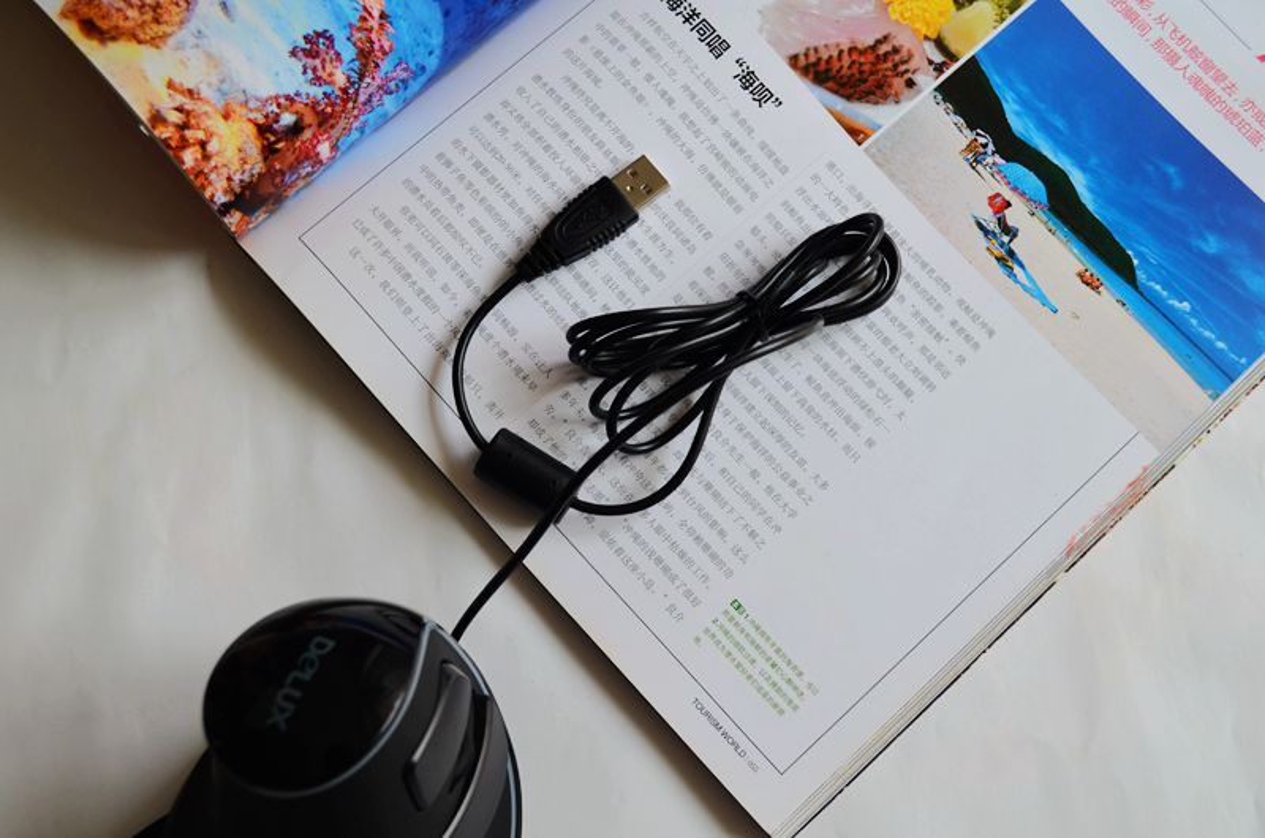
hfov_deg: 45.0
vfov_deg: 30.7
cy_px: 419
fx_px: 1525
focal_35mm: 44
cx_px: 632
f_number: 5.6
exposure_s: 1/125
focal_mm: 29
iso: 280
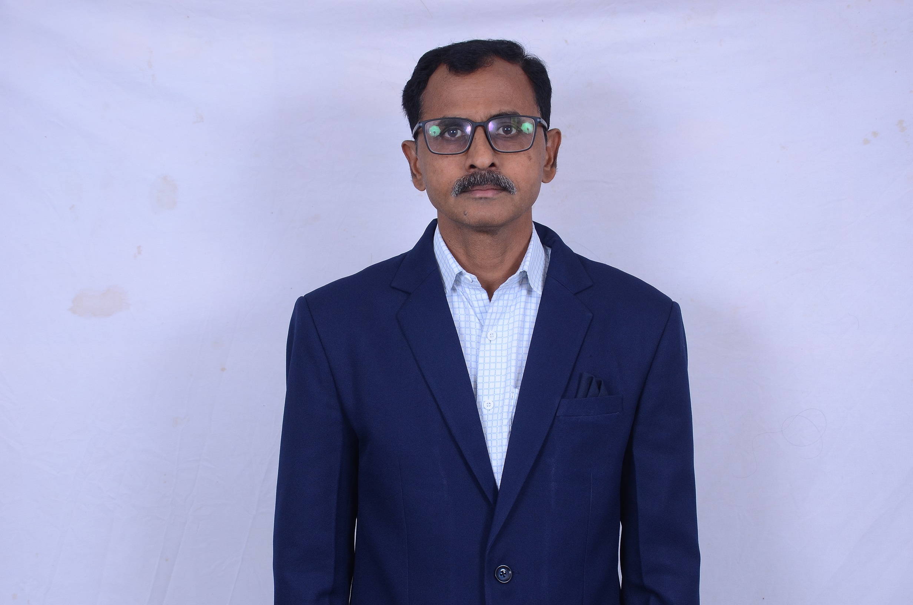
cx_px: 456
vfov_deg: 18.8
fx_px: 1822
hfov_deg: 28.1
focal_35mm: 72
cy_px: 302
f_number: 8
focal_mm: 48
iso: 250
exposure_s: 1/160
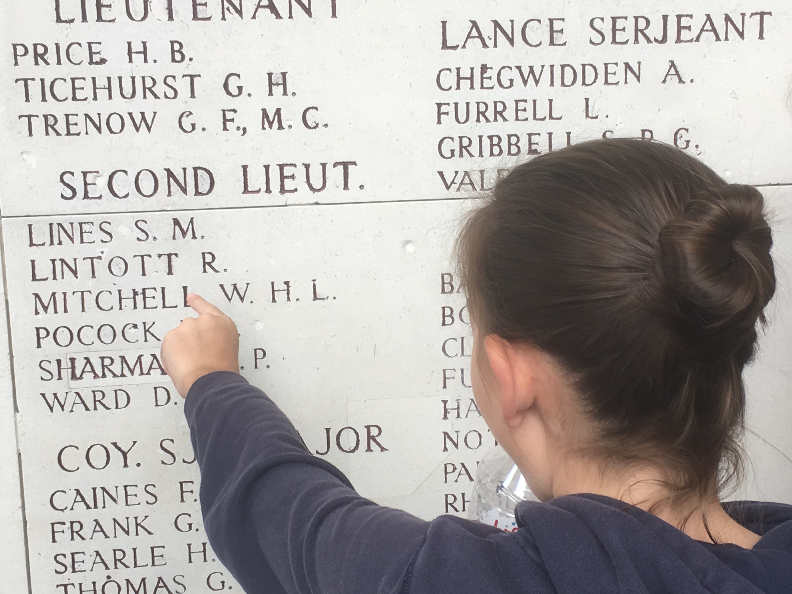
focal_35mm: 59
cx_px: 414
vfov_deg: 24.8
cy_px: 324
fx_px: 1350
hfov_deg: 32.7
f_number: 2.2
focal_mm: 4.15
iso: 25
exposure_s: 1/148
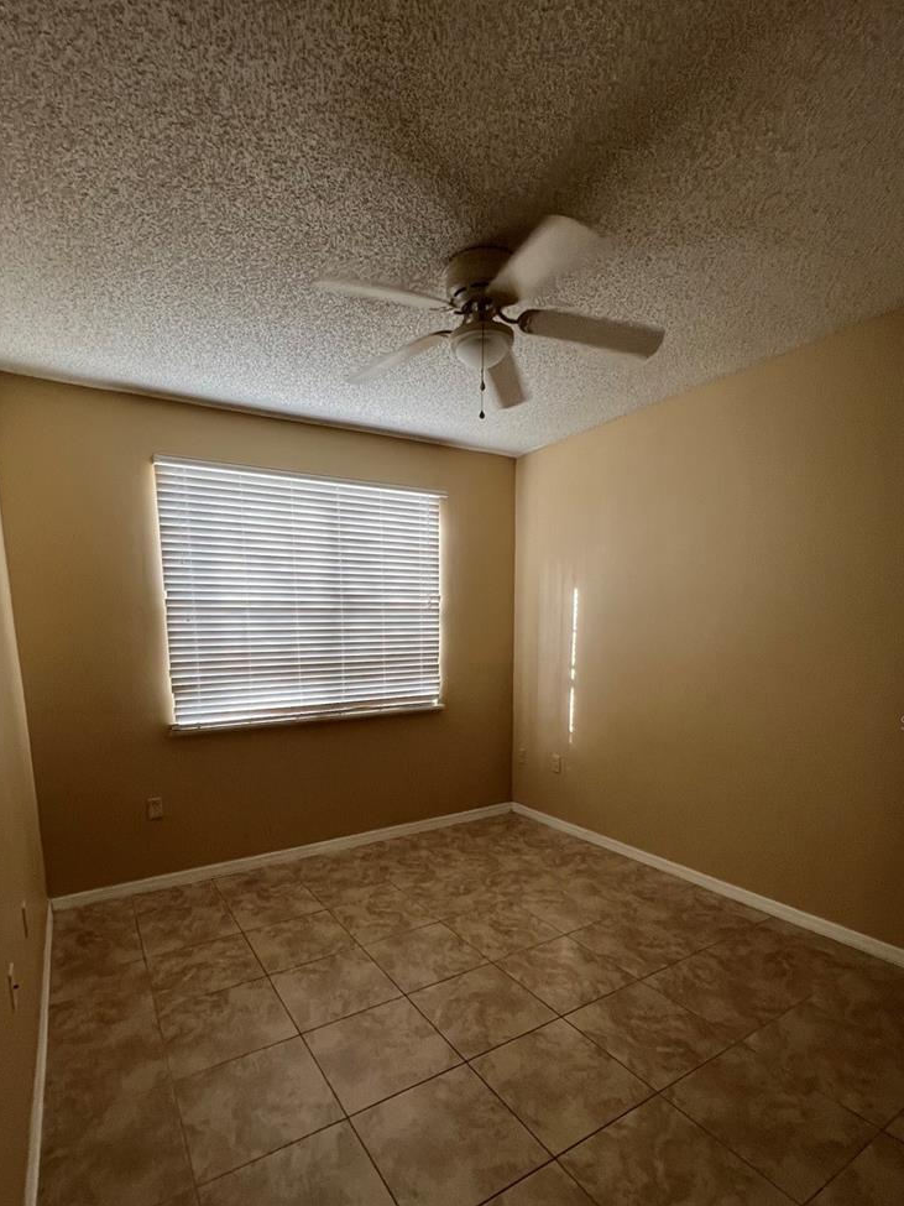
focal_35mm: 16
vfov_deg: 93.3
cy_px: 722
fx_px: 557
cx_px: 432
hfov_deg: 78.0
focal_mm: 1.57
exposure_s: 1/60
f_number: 1.8
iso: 160
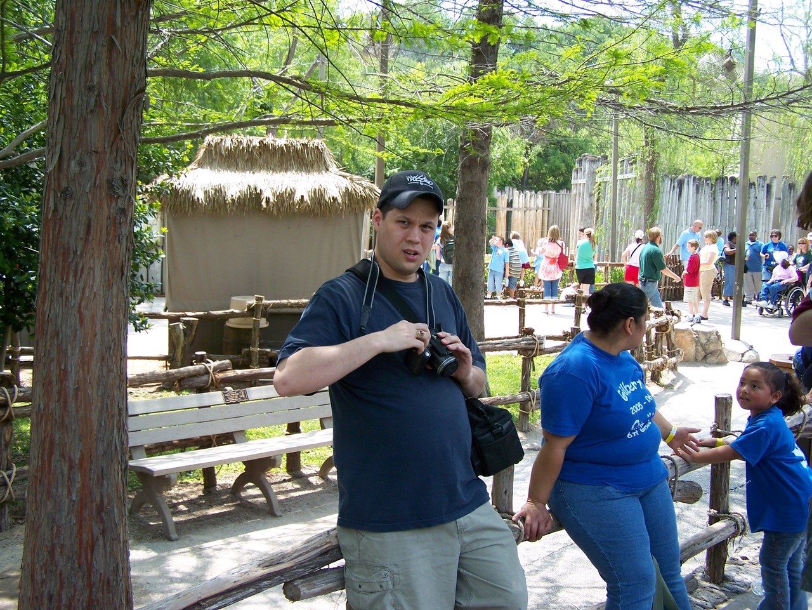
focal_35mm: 40
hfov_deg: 46.8
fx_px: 939
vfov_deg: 36.0
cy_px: 305
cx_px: 406
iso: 80
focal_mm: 6.7
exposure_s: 1/250
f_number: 2.8
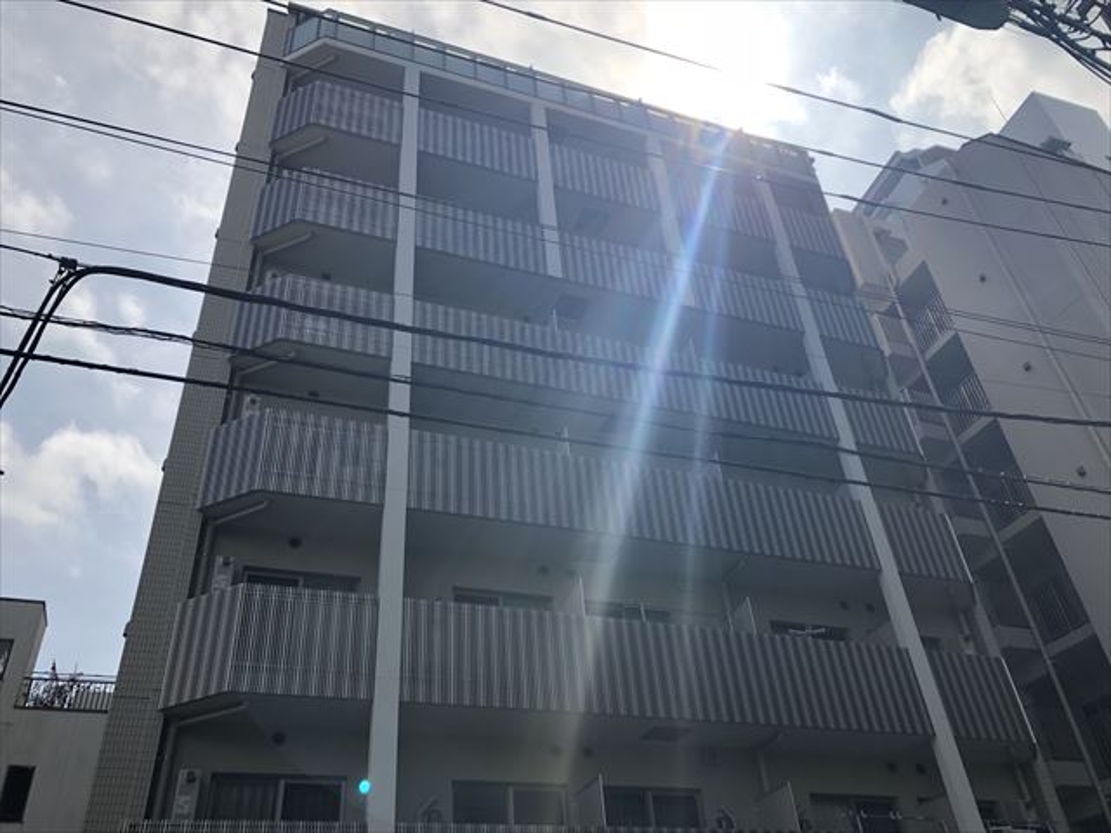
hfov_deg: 63.4
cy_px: 416
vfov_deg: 49.7
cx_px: 556
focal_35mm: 28
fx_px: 899
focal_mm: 3.99
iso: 25
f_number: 1.8
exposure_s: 1/3247
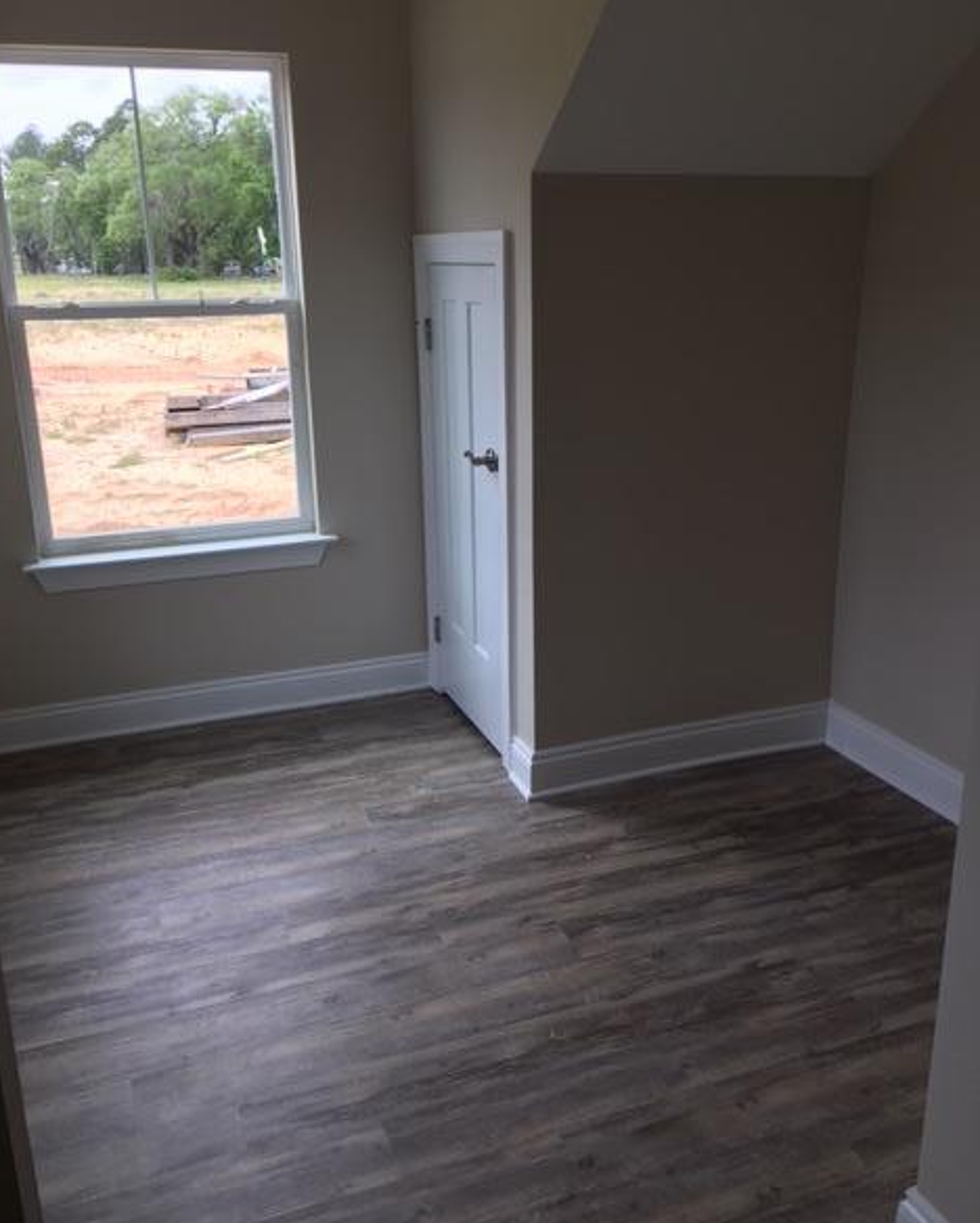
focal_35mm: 31
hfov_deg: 47.2
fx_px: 1123
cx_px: 482
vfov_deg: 57.1
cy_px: 601
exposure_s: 1/143
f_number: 2.2
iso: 25
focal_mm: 4.15
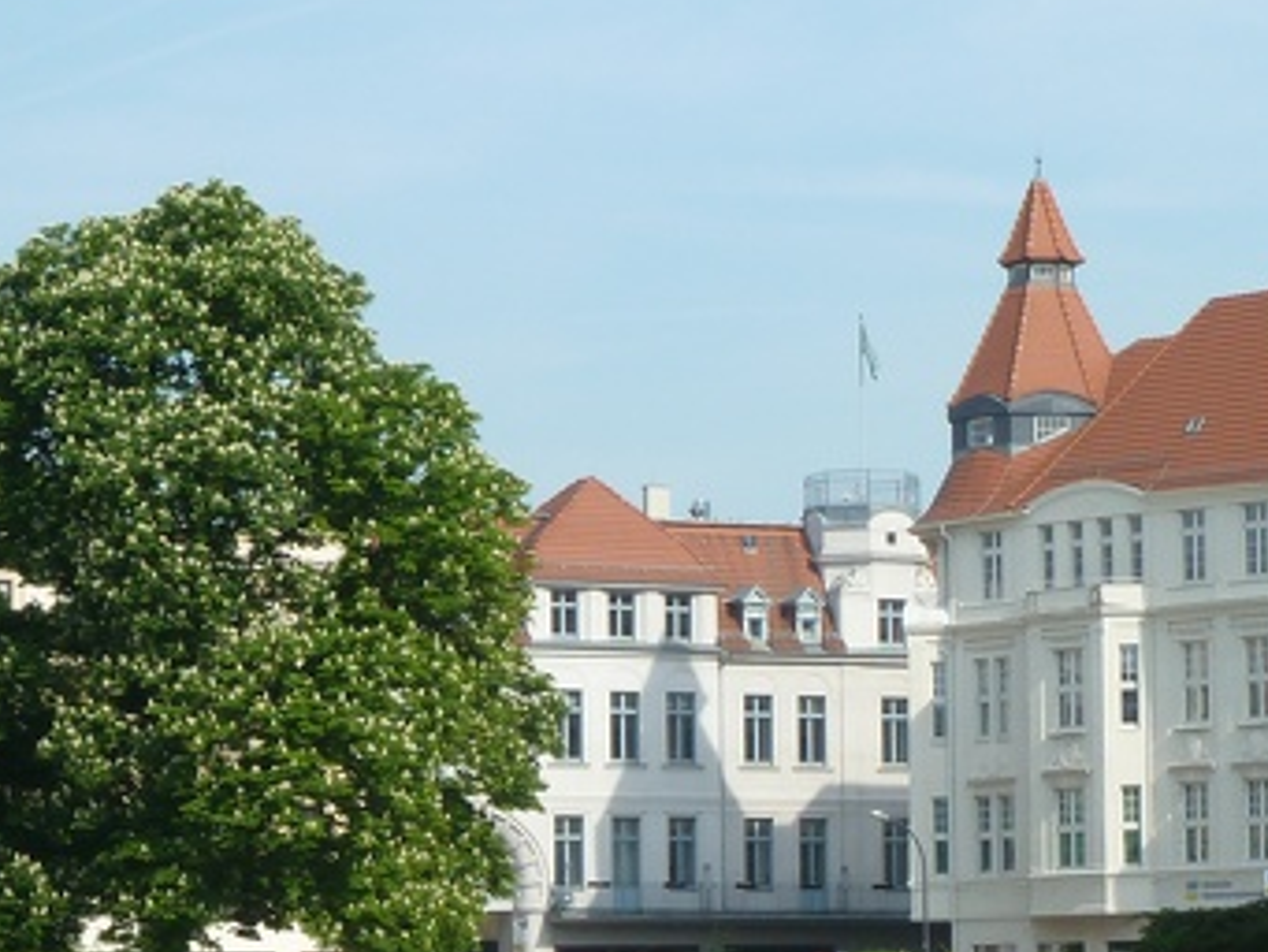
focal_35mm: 137
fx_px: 5020
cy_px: 866
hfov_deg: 14.3
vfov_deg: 10.8
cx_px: 1004
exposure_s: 1/400
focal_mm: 9.7
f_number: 3.9
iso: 80
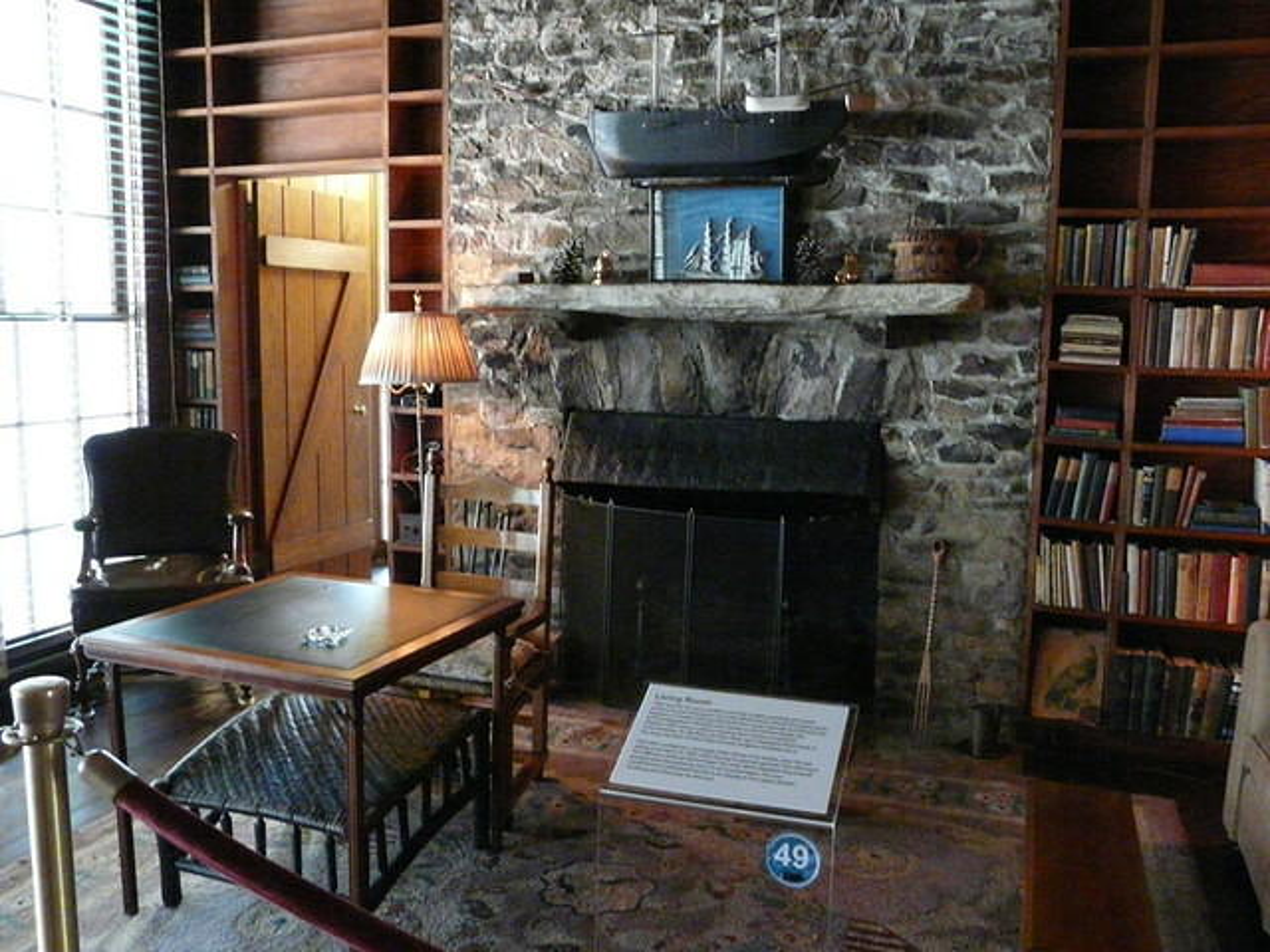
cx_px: 635
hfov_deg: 60.0
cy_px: 476
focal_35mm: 30
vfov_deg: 46.8
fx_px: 1101
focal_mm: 4.6
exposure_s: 1/13
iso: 800
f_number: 2.8
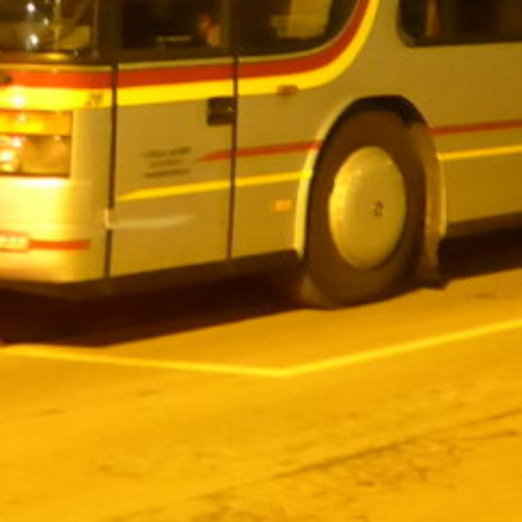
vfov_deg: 12.7
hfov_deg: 13.7
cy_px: -349
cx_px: 298
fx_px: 2167
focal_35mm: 127
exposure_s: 1/4
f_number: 2
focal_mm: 6
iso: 2500
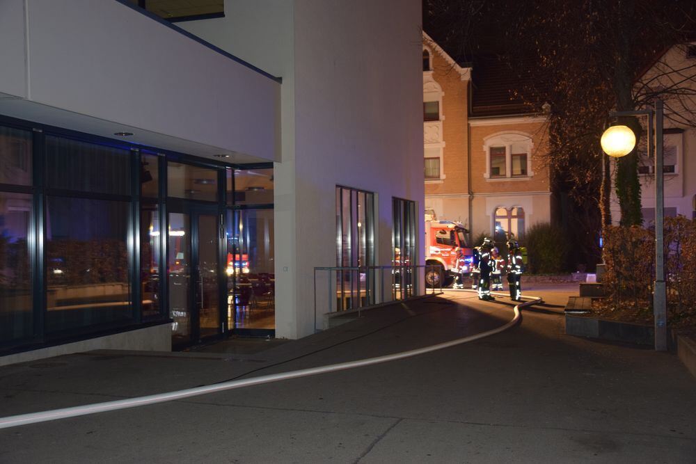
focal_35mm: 39
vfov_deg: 34.2
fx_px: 754
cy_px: 232
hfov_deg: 49.5
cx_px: 348
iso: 800
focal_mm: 26
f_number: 4
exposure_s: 1/10
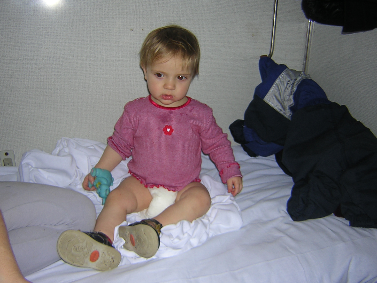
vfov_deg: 38.7
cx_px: 188
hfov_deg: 50.1
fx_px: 403
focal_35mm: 37
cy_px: 140
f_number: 2.6
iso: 100
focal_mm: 4.7
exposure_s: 1/60.1
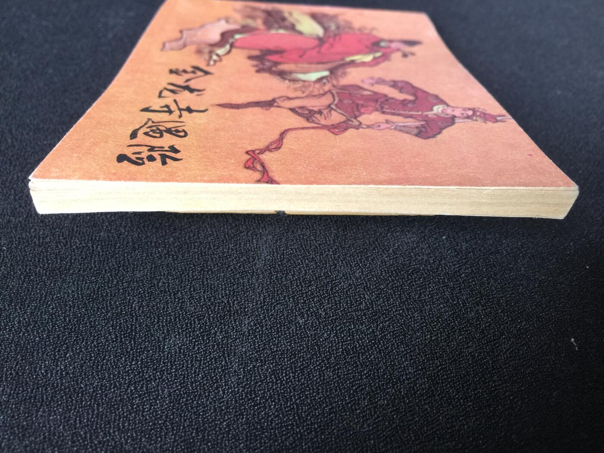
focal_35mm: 29
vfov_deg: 48.2
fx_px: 506
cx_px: 302
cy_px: 226
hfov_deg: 61.7
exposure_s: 1/33
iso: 50
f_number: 2.2
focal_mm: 4.15
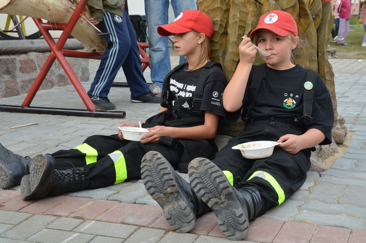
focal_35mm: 52
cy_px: 122
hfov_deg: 37.9
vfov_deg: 25.6
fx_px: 533
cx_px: 183
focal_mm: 35
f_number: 9
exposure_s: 1/400
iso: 1600
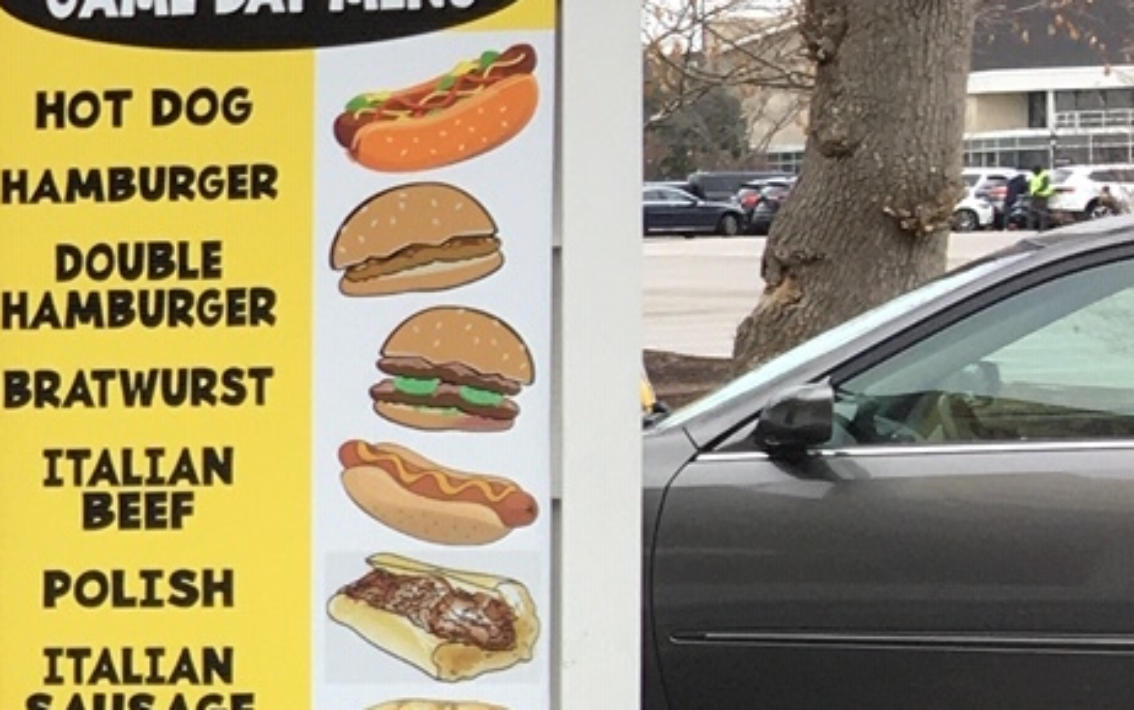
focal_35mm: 134
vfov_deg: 9.8
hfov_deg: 13.0
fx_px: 4142
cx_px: -1328
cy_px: 430
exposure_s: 1/167
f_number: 2.2
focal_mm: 4.15
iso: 25
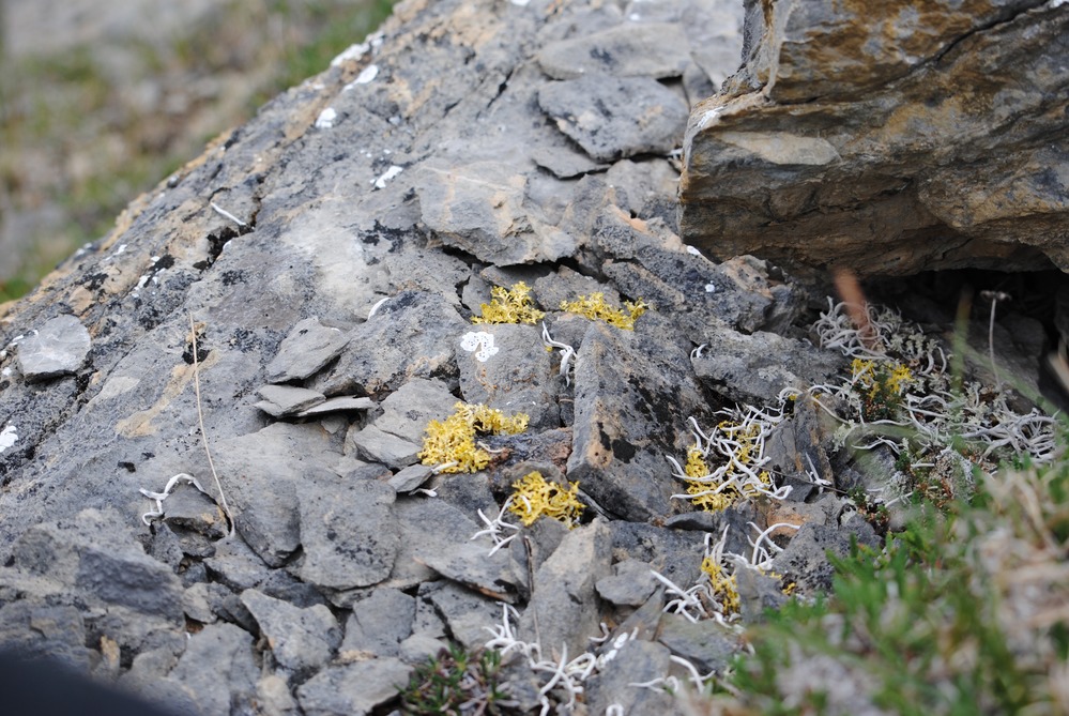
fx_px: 2453
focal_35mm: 82
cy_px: 358
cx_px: 534
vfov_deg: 16.6
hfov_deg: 24.6
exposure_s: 1/160
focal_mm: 55
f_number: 6.3
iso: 100
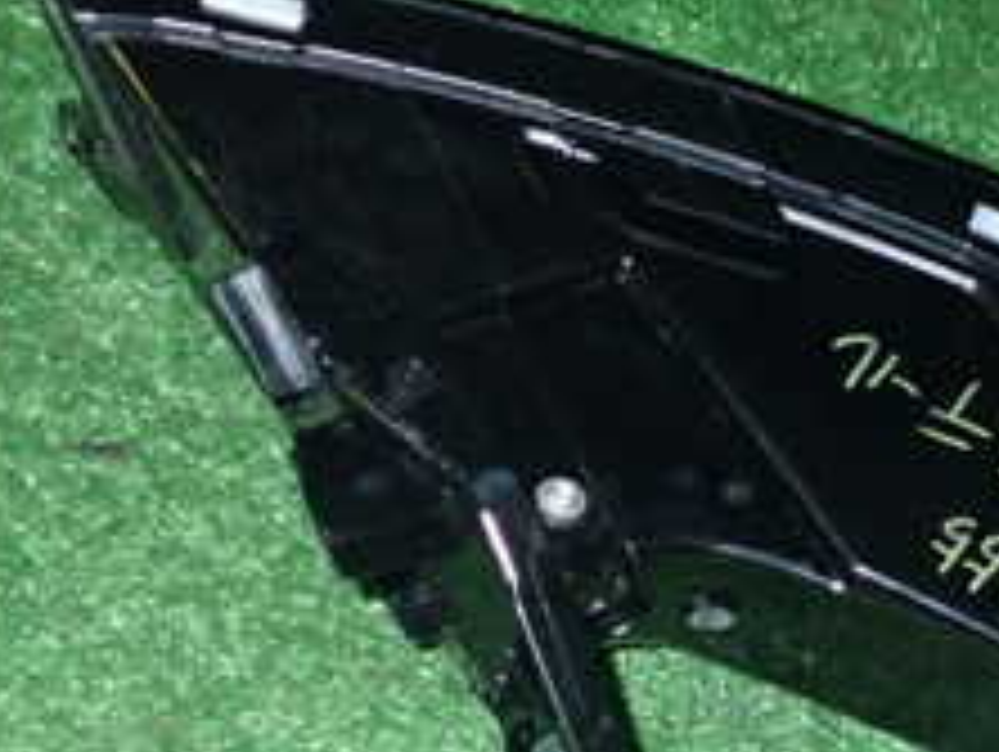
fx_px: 2340
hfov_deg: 22.8
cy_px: 612
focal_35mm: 81
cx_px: 1071
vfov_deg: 18.1
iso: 800
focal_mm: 5.4
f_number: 6.3
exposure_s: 1/30
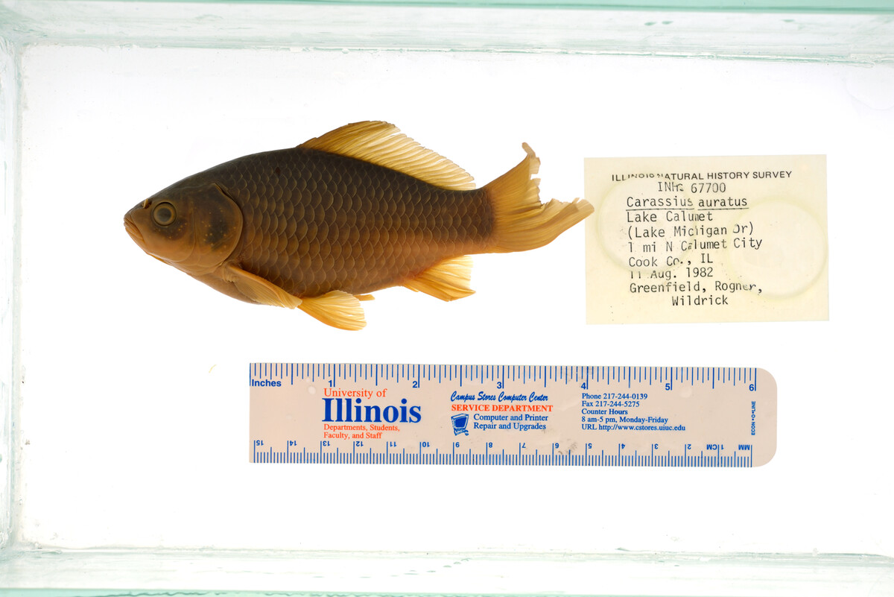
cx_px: 447
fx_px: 1490
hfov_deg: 33.4
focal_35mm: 60
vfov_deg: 22.6
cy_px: 298
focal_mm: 60
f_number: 8
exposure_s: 1/250
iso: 100
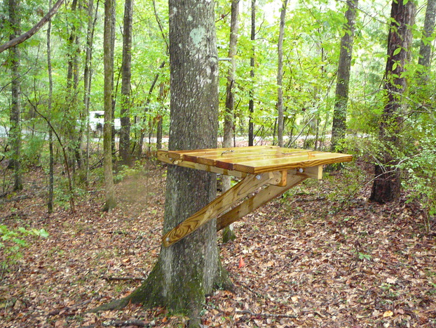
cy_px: 160
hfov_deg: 51.3
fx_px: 454
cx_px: 219
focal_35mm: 36
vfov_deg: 39.7
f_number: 2.8
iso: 400
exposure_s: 1/30
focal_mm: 5.2
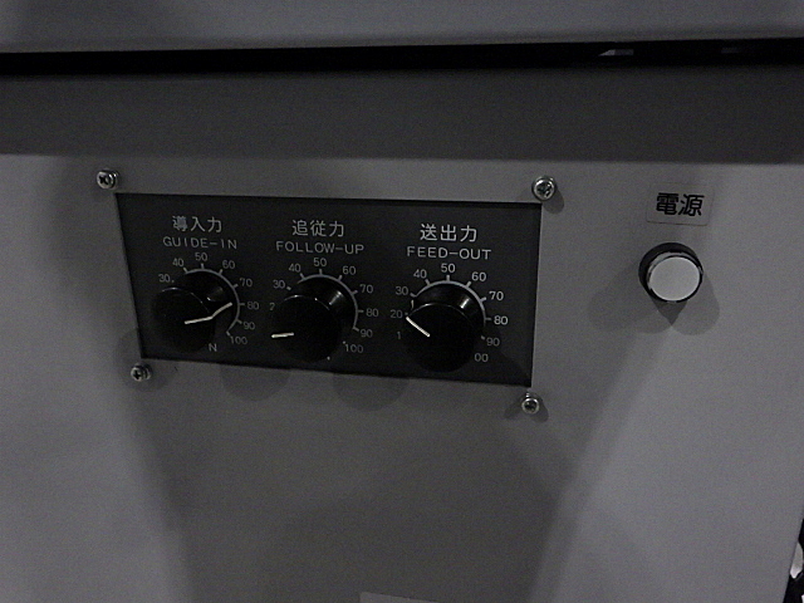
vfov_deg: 49.7
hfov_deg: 63.4
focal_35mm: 28
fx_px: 650
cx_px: 402
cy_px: 302
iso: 1600
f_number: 3.5
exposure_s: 1/45
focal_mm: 5
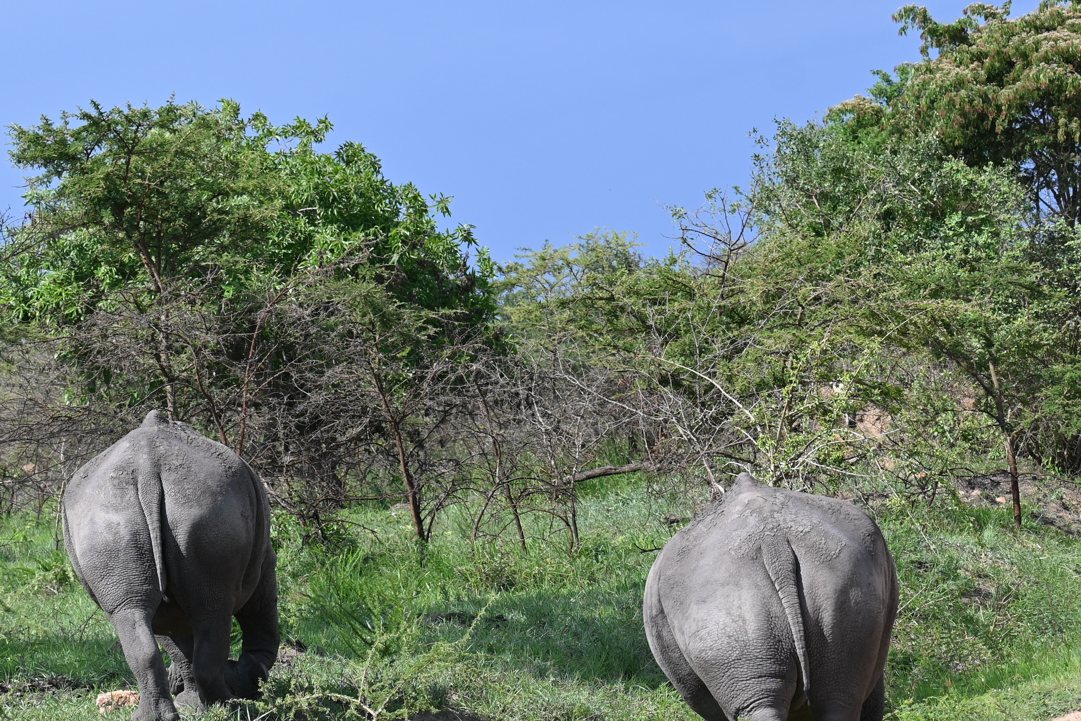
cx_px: 442
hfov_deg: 10.9
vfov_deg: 7.3
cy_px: 524
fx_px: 5675
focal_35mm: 189
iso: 100
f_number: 6.3
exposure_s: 1/320
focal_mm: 68
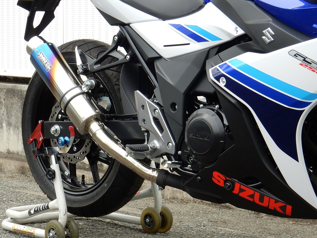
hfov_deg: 14.2
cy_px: 119
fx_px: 1273
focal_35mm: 139
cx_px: 158
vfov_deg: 10.7
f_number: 6
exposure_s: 1/100
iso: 125
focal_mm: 24.7
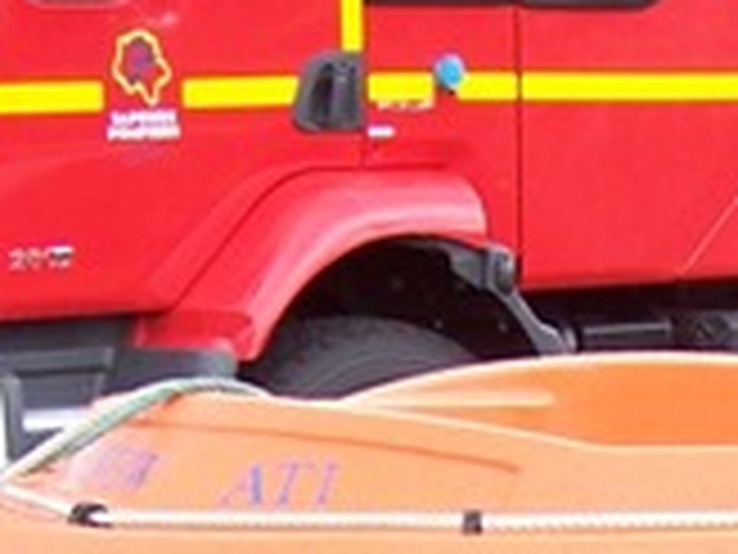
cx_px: 963
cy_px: 1013
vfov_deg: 7.8
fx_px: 3944
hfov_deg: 10.5
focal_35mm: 185
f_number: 2.8
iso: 80
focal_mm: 6.3
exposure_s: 1/250
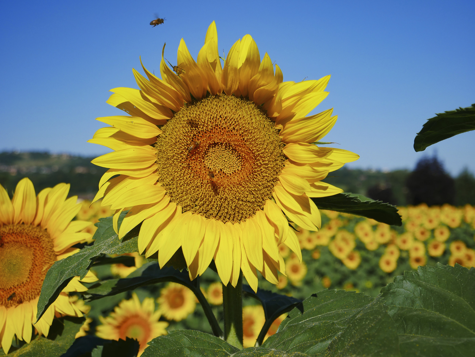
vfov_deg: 30.3
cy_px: 178
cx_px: 238
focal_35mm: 48
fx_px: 659
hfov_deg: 39.6
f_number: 3.5
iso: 200
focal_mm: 24
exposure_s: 1/4000
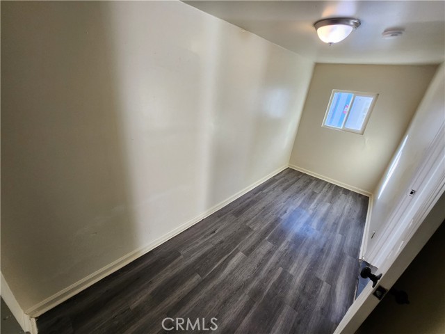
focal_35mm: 13
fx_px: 167
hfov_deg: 106.2
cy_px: 167
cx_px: 222
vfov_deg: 89.9
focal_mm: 1.7
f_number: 2.2
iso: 80
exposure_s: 1/60
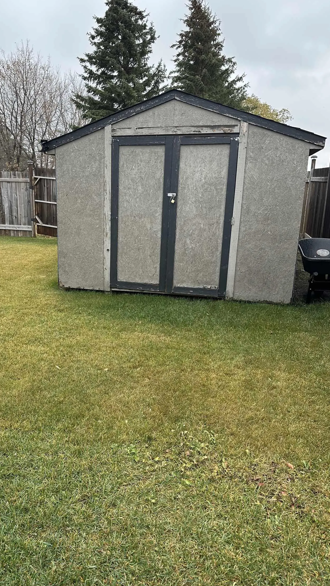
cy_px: 288
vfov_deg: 69.9
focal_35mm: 27
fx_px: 420
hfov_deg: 42.5
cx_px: 119
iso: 80
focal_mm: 6.86
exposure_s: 1/212
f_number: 1.78
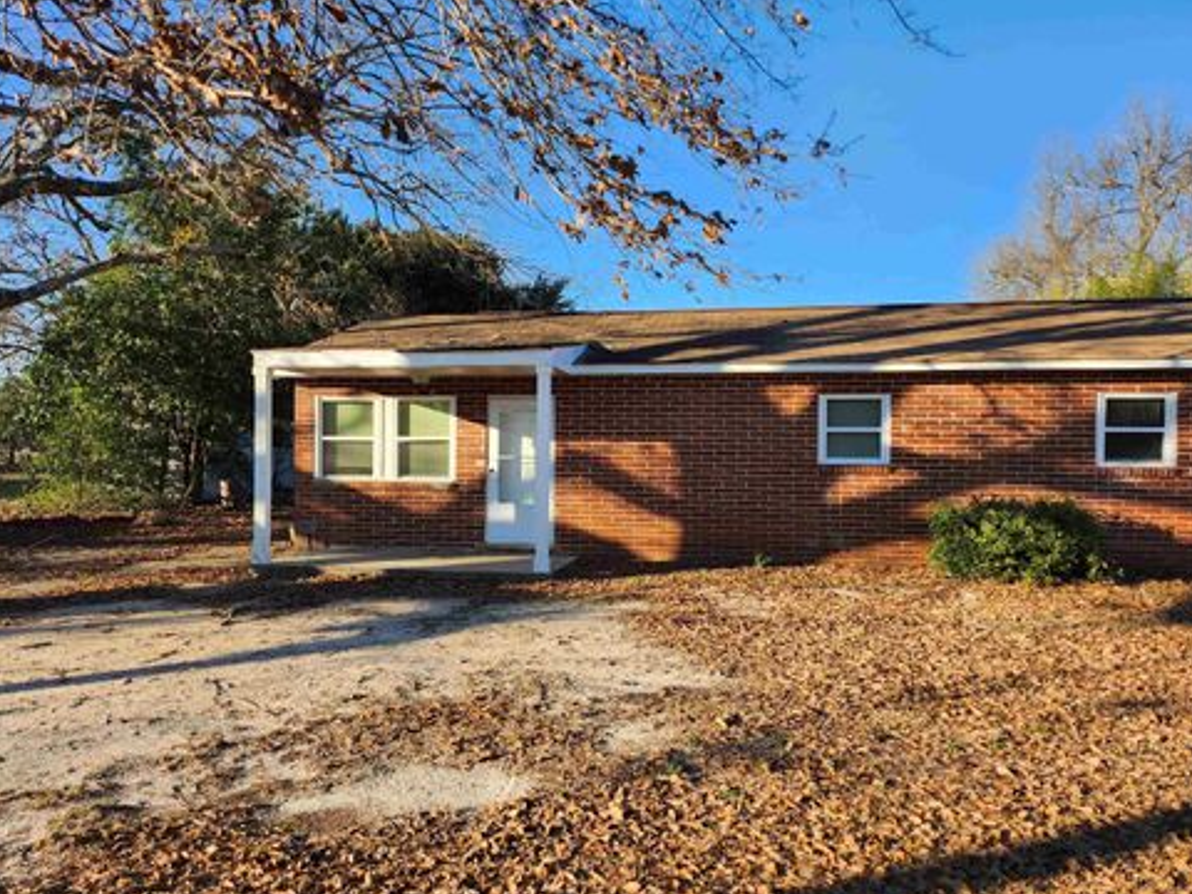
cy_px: 461
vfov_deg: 54.9
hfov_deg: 69.4
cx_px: 613
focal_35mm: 25
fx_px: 861
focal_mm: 5
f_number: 1.8
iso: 50
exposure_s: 1/1027
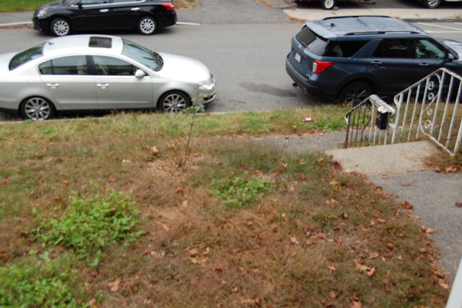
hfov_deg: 49.6
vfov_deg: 34.2
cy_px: 154
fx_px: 500
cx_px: 231
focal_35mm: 39
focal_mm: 26
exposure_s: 1/125
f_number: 5.6
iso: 360
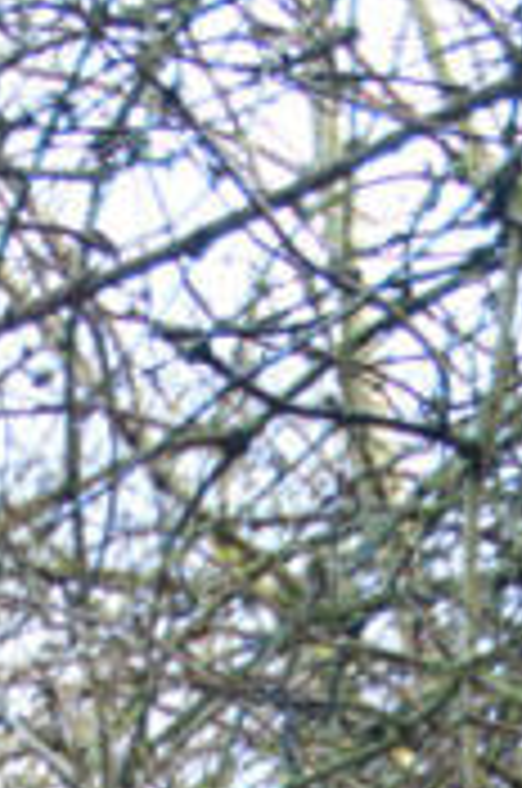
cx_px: -351
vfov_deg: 11.6
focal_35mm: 114
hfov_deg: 11.3
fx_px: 2487
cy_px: 2260
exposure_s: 1/60
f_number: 3.8
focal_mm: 13
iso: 400
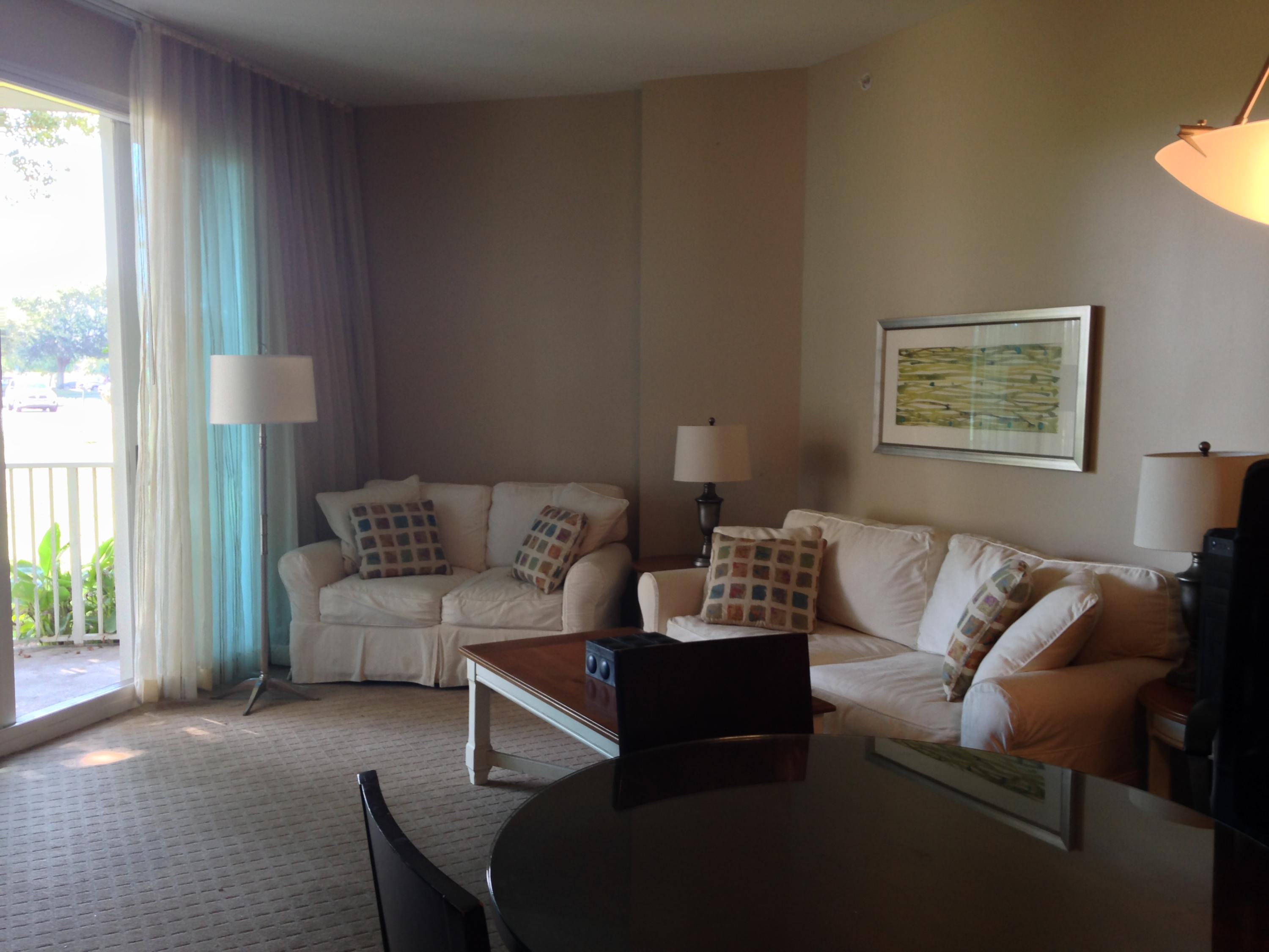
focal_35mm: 33
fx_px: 1210
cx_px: 634
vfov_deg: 42.9
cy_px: 476
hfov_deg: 55.4
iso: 50
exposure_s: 1/24
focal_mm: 4.12
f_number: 2.4
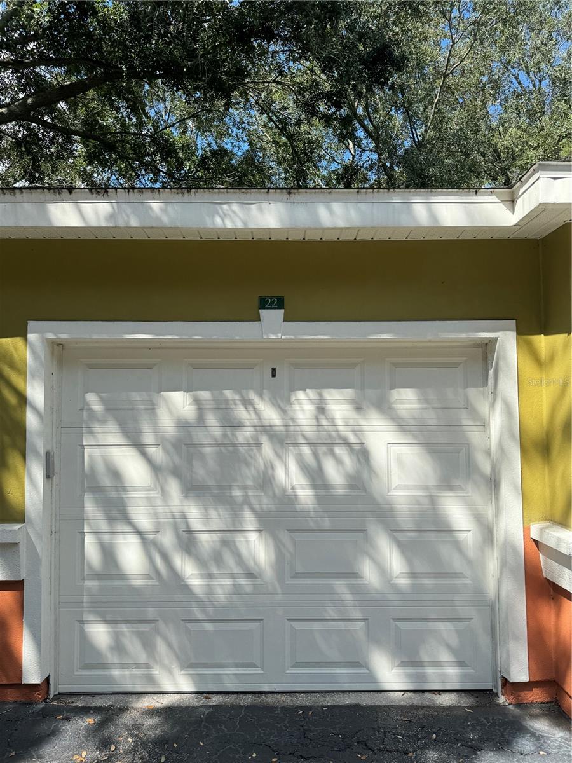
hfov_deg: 56.8
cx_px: 286
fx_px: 529
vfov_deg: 71.6
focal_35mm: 24
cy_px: 382
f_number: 1.78
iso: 80
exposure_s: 1/1524
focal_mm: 6.76
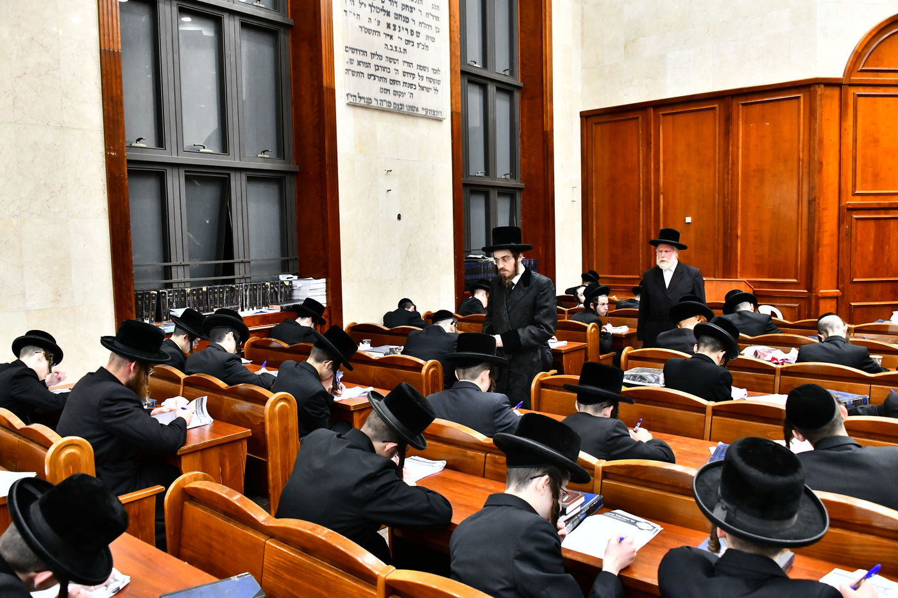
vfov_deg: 46.4
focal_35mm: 28
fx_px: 698
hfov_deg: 65.5
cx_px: 449
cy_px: 299
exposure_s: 1/125
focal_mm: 28
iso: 4000
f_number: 5.6
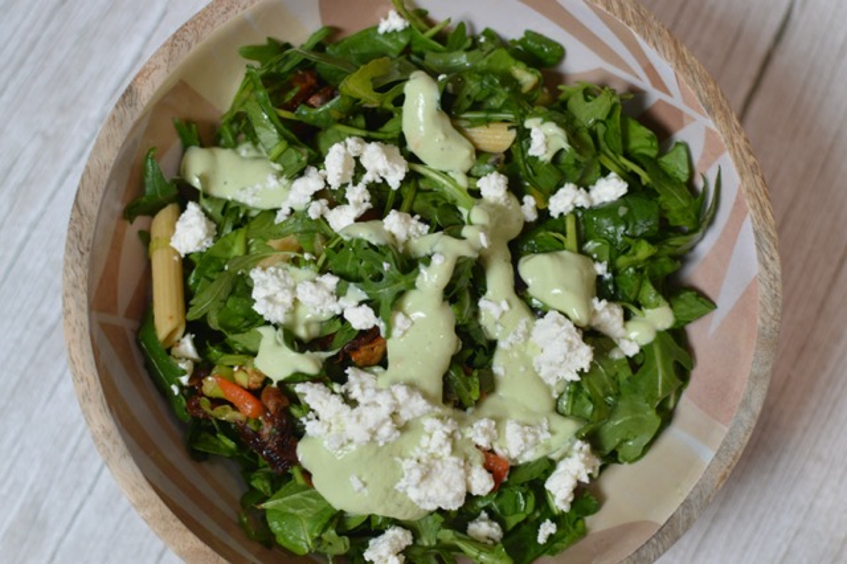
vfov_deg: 25.7
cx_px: 424
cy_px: 282
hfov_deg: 37.9
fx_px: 1235
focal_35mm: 52
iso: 200
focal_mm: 35
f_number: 3.2
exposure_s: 1/80
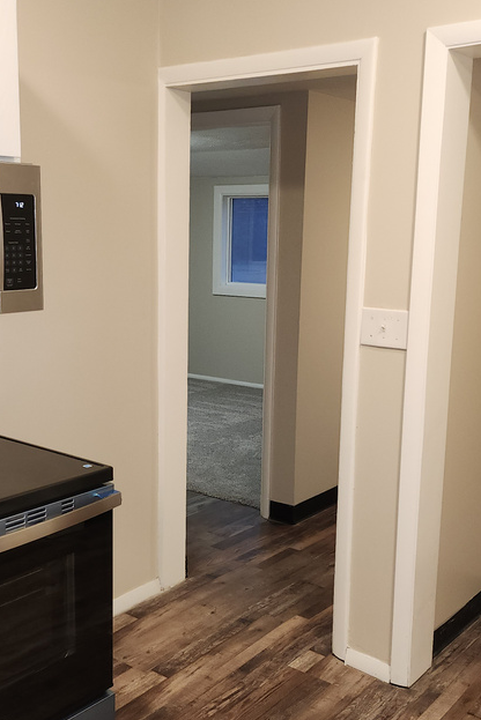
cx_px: 198
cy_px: 380
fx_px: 821
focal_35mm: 41
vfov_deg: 47.4
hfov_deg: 32.6
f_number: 1.8
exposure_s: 1/40
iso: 125
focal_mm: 5
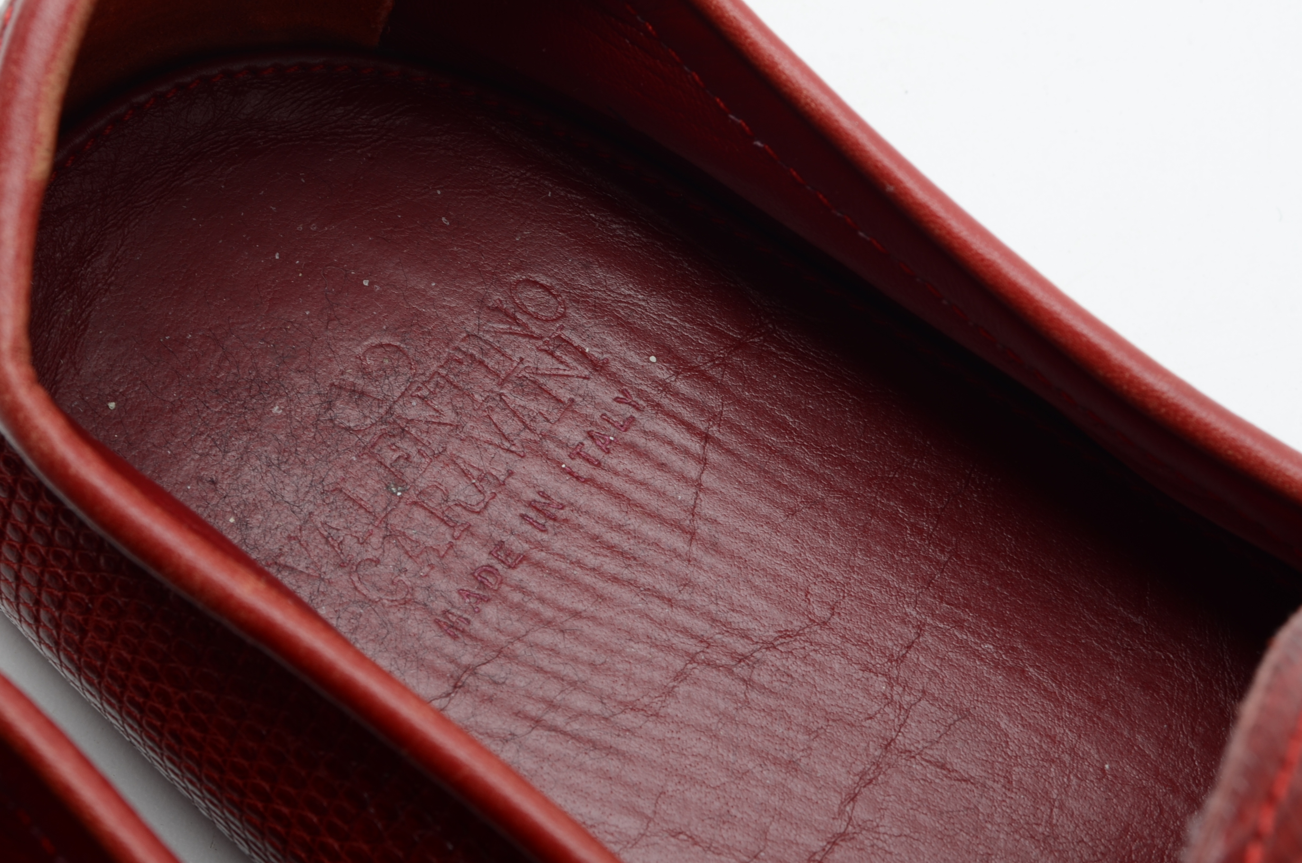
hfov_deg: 28.1
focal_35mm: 72
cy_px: 432
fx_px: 2599
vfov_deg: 18.8
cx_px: 651
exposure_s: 1/100
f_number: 18
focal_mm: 48
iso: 100
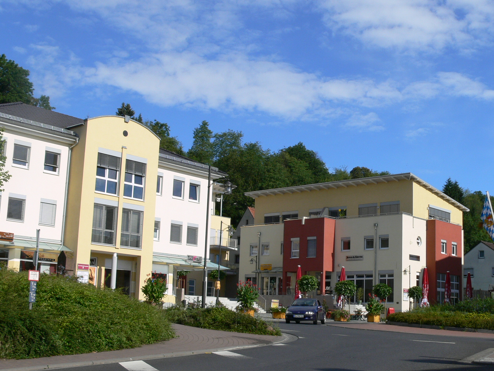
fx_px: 699
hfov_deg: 38.4
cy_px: 206
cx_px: 338
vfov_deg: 29.6
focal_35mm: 49
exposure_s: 1/400
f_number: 5.6
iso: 80
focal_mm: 7.4
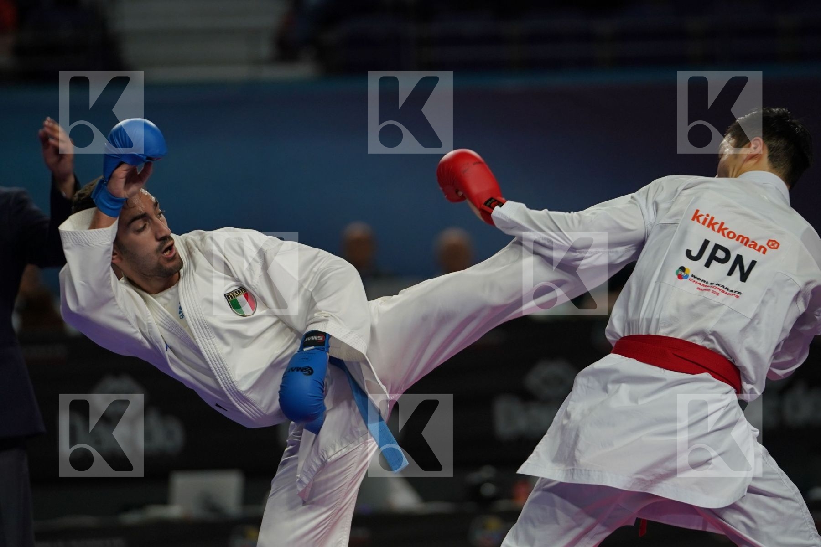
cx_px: 410
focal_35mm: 279
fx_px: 6362
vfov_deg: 4.9
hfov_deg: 7.4
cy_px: 274
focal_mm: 186
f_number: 2.8
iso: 800
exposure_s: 1/1000
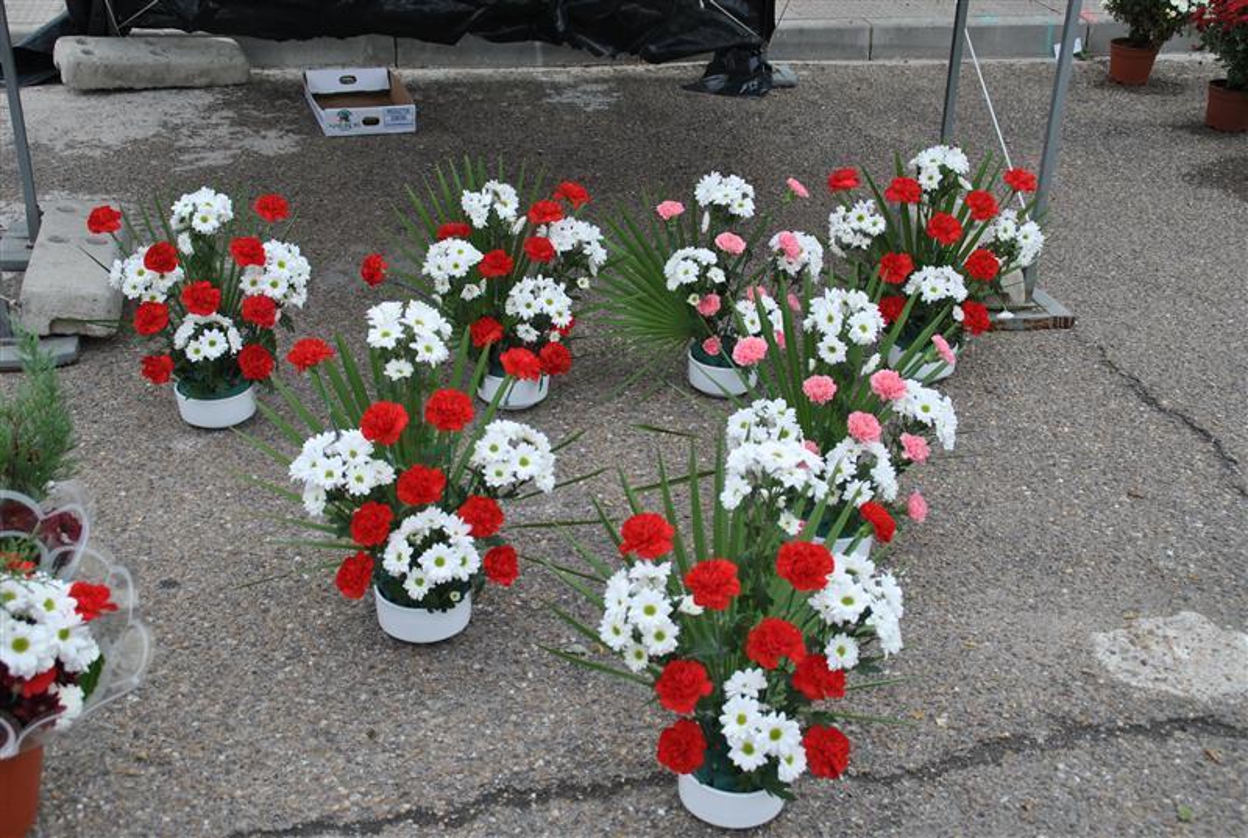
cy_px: 419
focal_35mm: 42
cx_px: 624
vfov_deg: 32.0
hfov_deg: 46.3
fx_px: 1459
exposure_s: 1/160
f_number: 6.3
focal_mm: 28
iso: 100
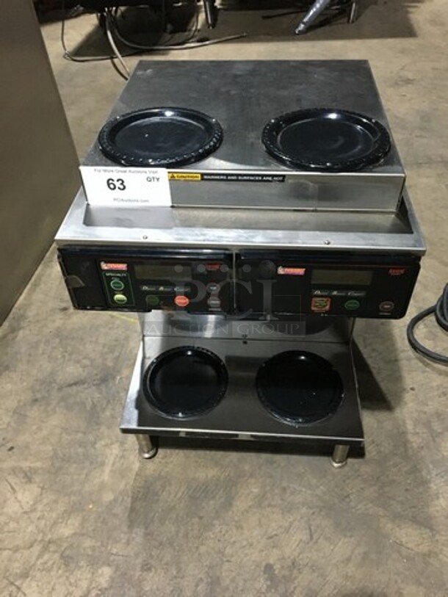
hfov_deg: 48.2
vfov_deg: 61.7
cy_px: 298
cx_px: 224
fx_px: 500
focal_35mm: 29
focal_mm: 4.15
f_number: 2.2
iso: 200
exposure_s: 1/15
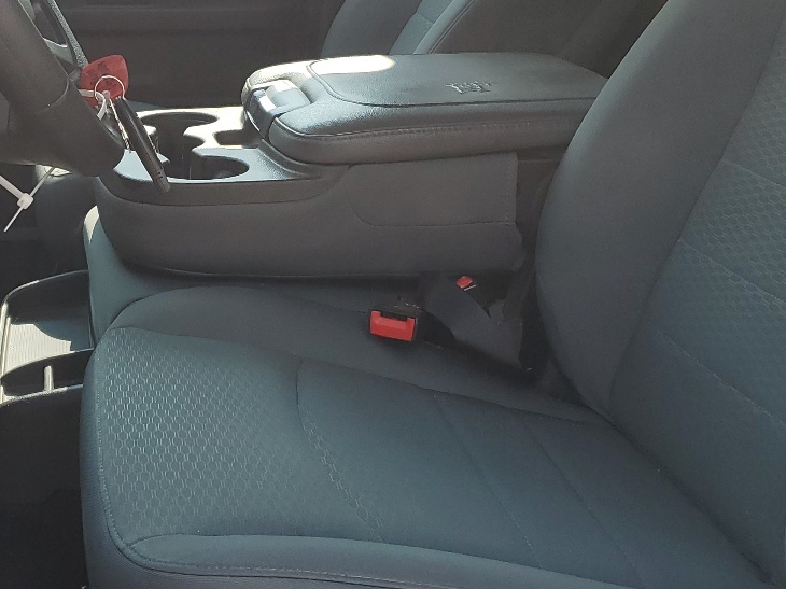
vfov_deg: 25.5
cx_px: 197
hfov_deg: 33.1
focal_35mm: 57
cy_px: 199
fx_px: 1294
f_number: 1.5
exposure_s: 1/1250
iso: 50
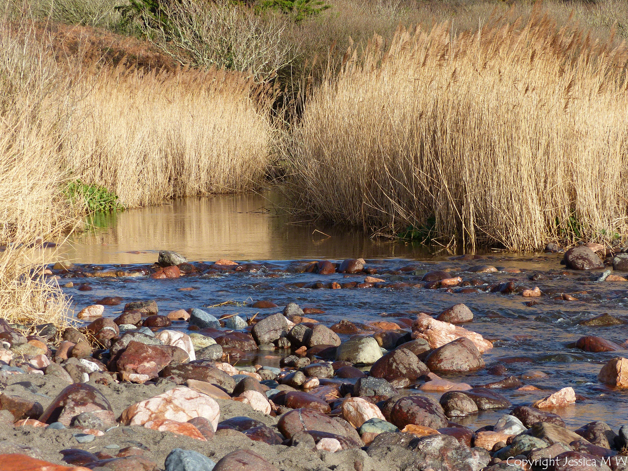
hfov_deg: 17.6
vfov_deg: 13.2
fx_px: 2032
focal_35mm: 112
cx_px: 331
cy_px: 204
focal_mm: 17.4
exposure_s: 1/640
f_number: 4
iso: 100
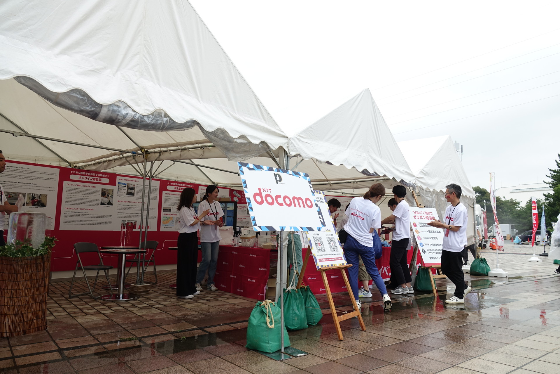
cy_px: 187
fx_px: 373
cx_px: 280
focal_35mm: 24
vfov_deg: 53.1
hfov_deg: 73.7
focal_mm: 8.8
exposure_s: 1/250
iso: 100
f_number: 2.8
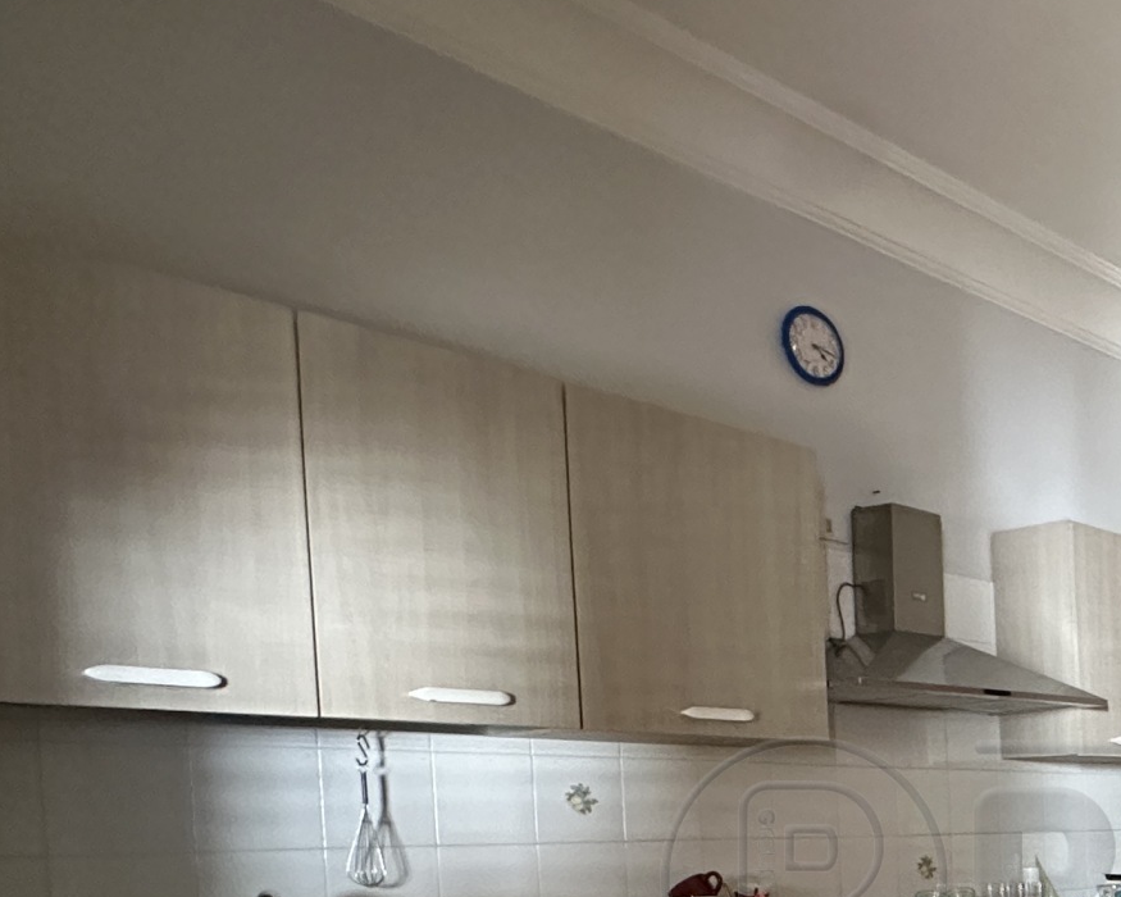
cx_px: 1400
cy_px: 883
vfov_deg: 34.2
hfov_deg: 34.7
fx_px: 1327
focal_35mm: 40
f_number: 2.2
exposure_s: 1/60
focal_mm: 2.22
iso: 1000
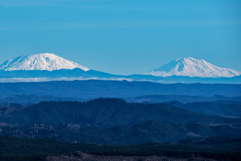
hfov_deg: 7.9
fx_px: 1744
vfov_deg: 5.3
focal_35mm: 261
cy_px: 71
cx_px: 119
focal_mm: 155
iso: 100
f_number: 5.6
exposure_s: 1/1250
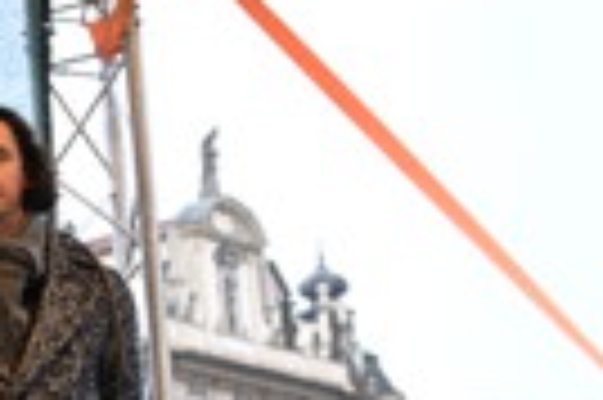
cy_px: 503
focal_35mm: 124
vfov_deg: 10.8
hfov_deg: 13.0
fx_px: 2074
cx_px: -792
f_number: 4.5
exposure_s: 1/400
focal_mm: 24
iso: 4000
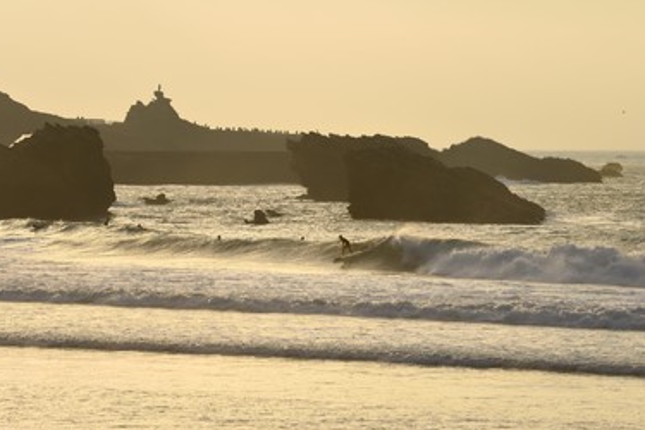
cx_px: 286
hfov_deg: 9.2
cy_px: 196
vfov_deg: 6.1
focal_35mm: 224
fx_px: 4013
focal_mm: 200
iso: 200
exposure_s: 1/500
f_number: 10
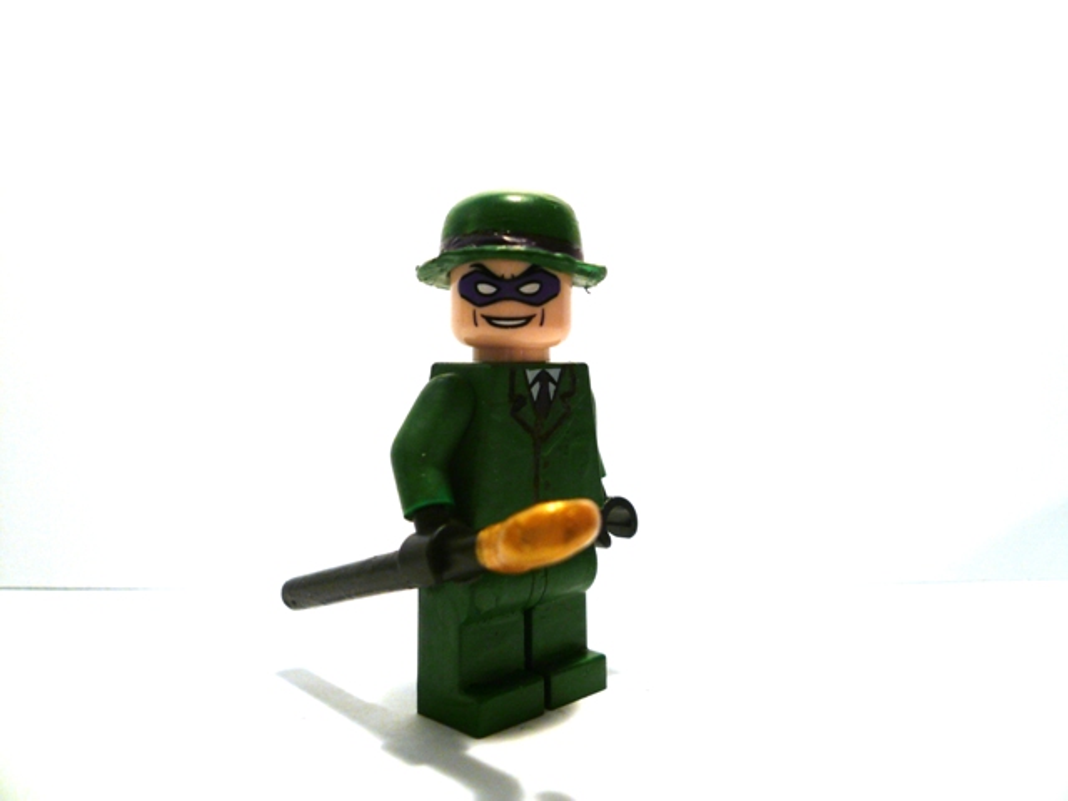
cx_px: 534
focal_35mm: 28
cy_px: 400
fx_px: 864
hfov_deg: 63.4
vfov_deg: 49.7
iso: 100
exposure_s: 1/60
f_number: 2.8
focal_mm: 4.6
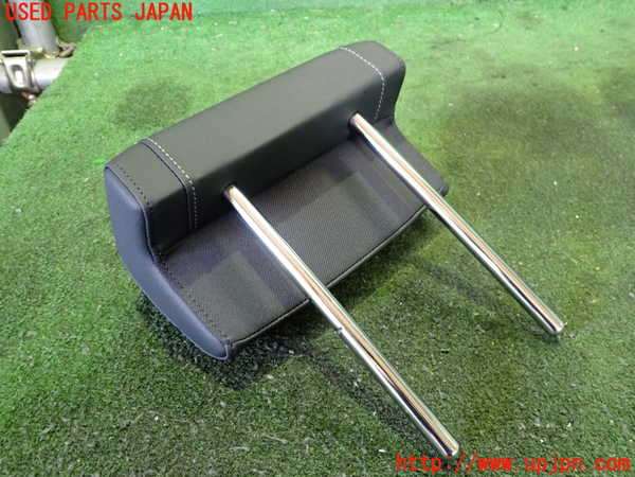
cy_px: 238
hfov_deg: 60.0
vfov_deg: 46.8
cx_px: 318
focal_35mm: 30
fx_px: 550
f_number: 2.3
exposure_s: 1/30
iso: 800
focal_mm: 5.4
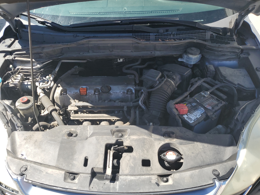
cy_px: 95
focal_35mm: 27
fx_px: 203
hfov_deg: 65.3
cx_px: 132
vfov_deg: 51.4
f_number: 1.5
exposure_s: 1/1000
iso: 50
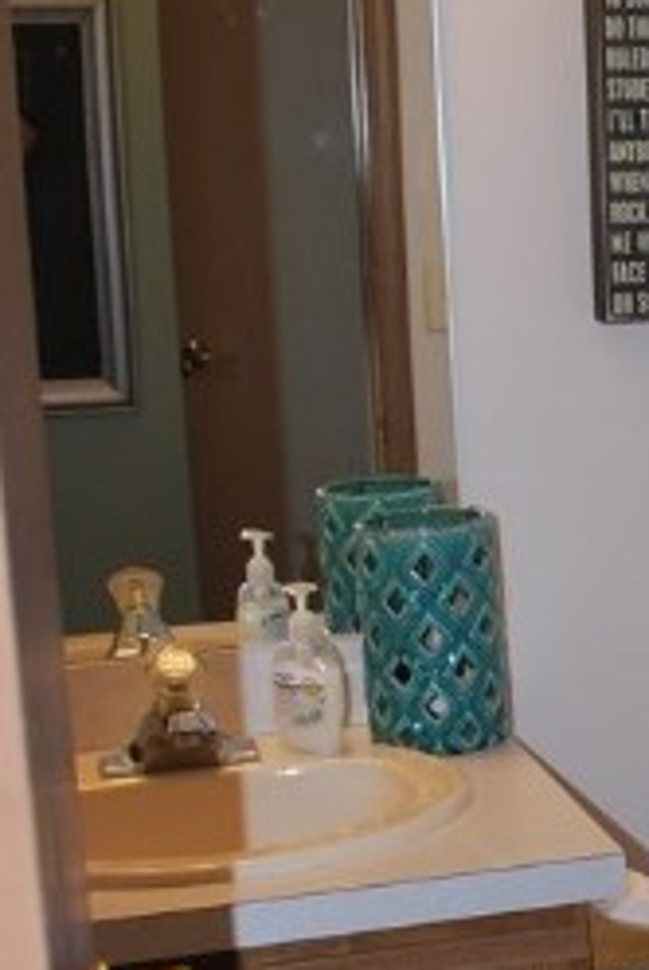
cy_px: 704
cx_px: 905
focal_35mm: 93
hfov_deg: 14.0
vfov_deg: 21.7
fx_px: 2508
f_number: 3.8
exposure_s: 1/60
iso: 200
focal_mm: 20
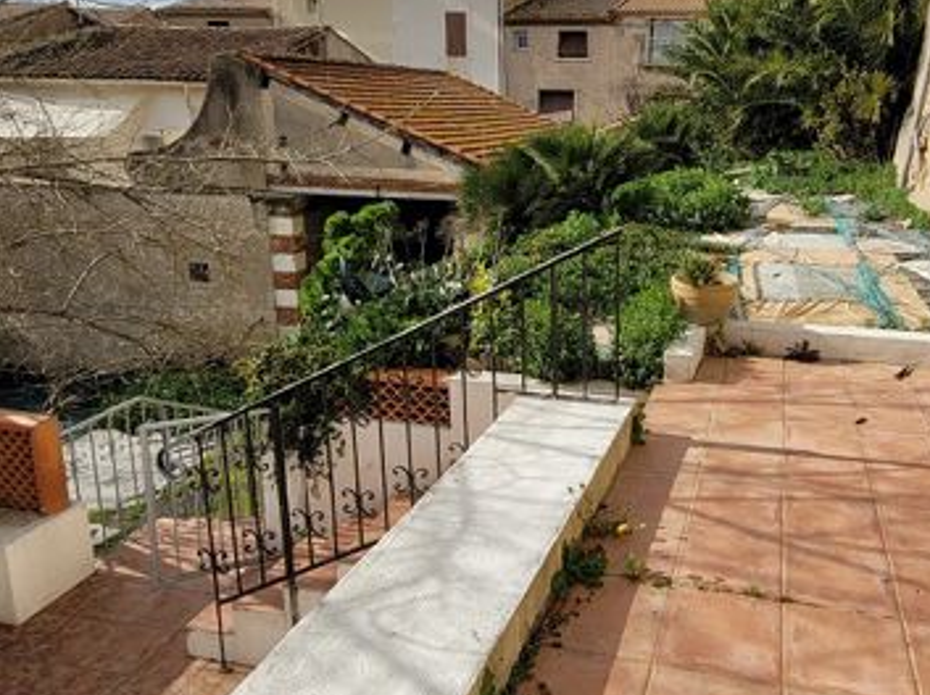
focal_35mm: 26
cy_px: 253
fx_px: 698
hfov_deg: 65.4
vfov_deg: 52.3
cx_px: 626
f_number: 2.2
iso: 40
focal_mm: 1.74
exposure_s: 1/2277
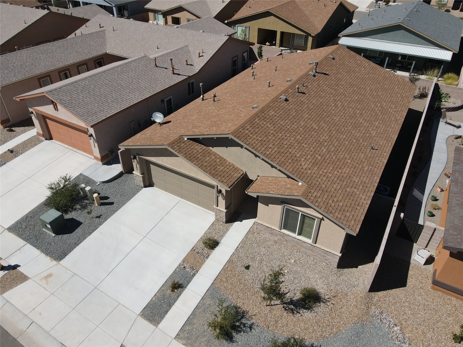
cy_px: 174
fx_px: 321
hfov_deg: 71.6
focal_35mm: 24
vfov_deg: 56.8
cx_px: 232
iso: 100
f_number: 2.8
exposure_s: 1/1250
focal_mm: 4.5
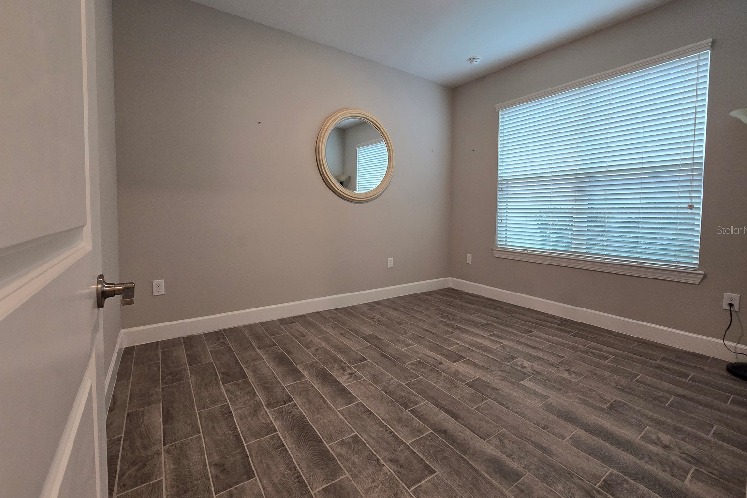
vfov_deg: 81.1
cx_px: 376
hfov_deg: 104.3
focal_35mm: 14
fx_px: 290
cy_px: 230
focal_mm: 2.2
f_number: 2.2
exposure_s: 1/60
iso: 160
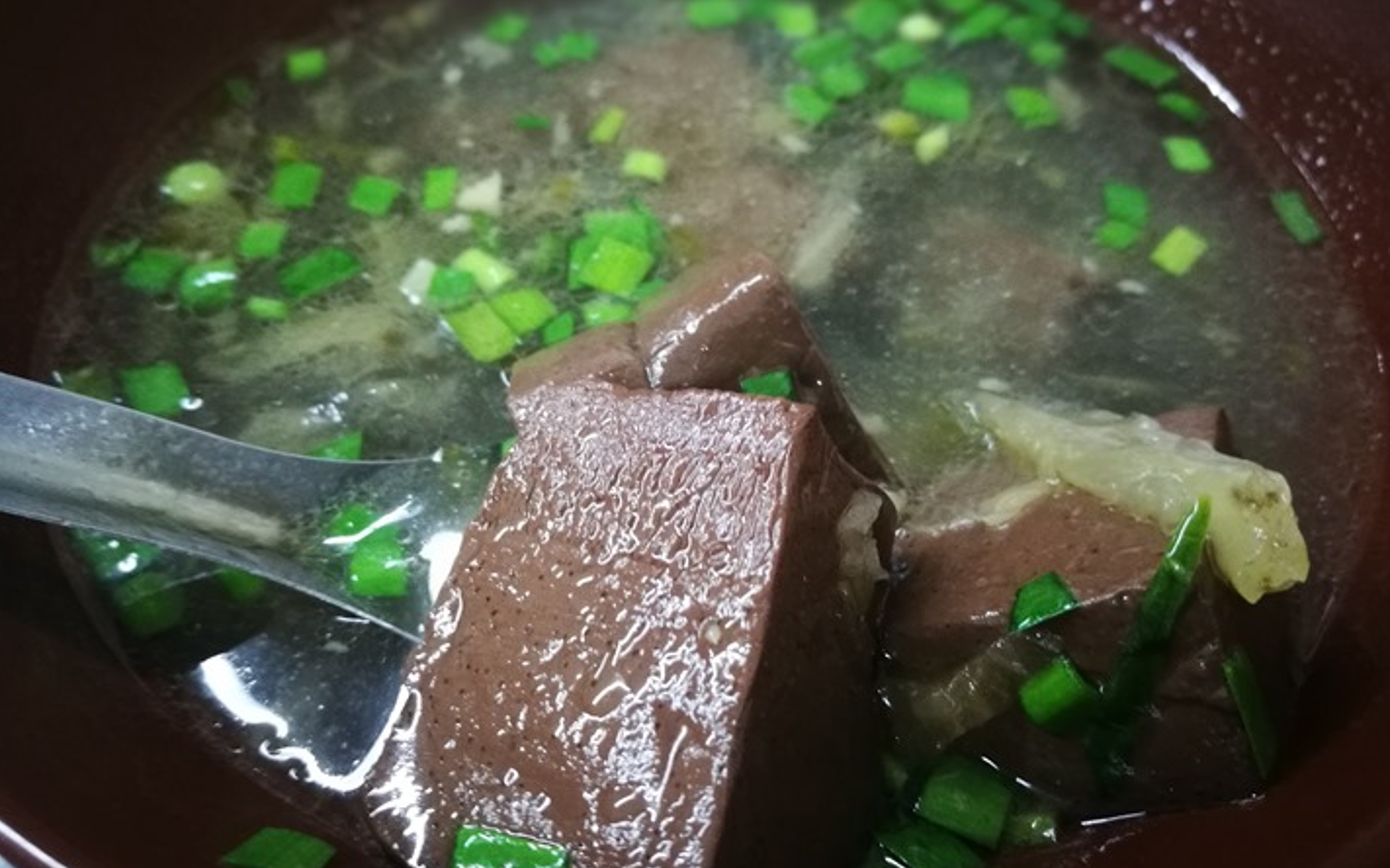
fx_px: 1098
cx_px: 690
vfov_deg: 43.1
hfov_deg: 64.6
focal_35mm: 29
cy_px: 432
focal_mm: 4.5
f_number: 4
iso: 640
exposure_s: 1/20
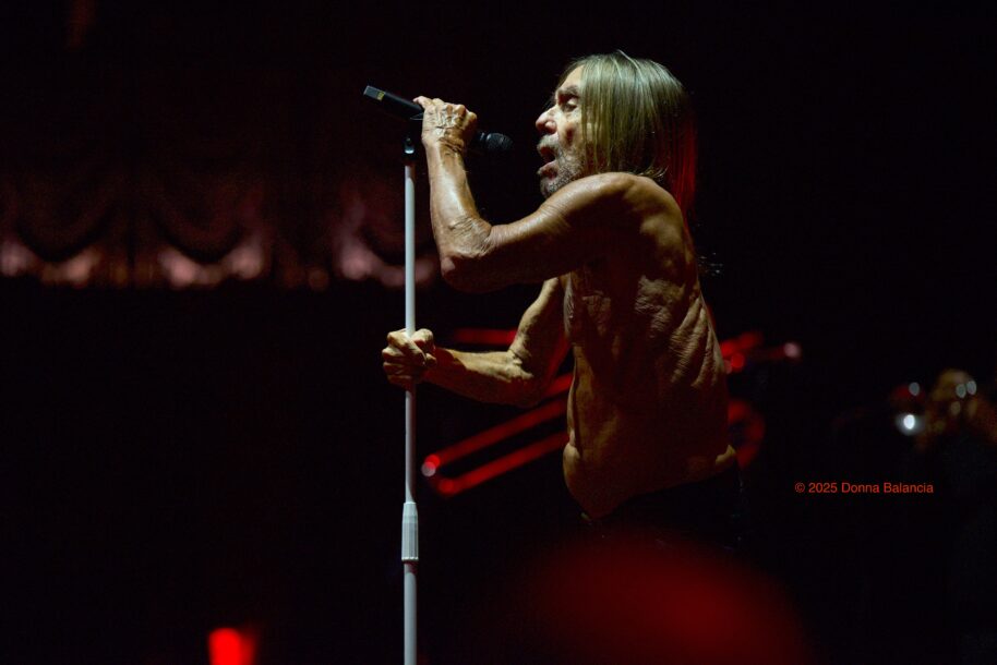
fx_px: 5540
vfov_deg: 6.9
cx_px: 498
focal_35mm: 200
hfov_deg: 10.3
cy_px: 332
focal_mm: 200
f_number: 4
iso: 3200
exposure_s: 1/200
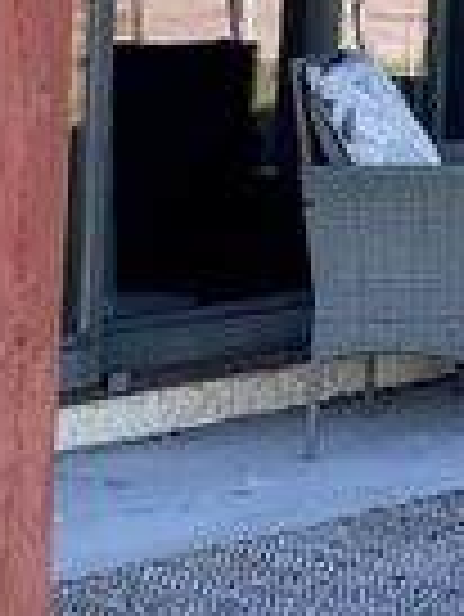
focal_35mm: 162
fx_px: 2891
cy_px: -342
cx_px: 597
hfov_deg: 9.0
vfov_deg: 11.6
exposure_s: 1/283
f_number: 1.6
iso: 32
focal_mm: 4.2
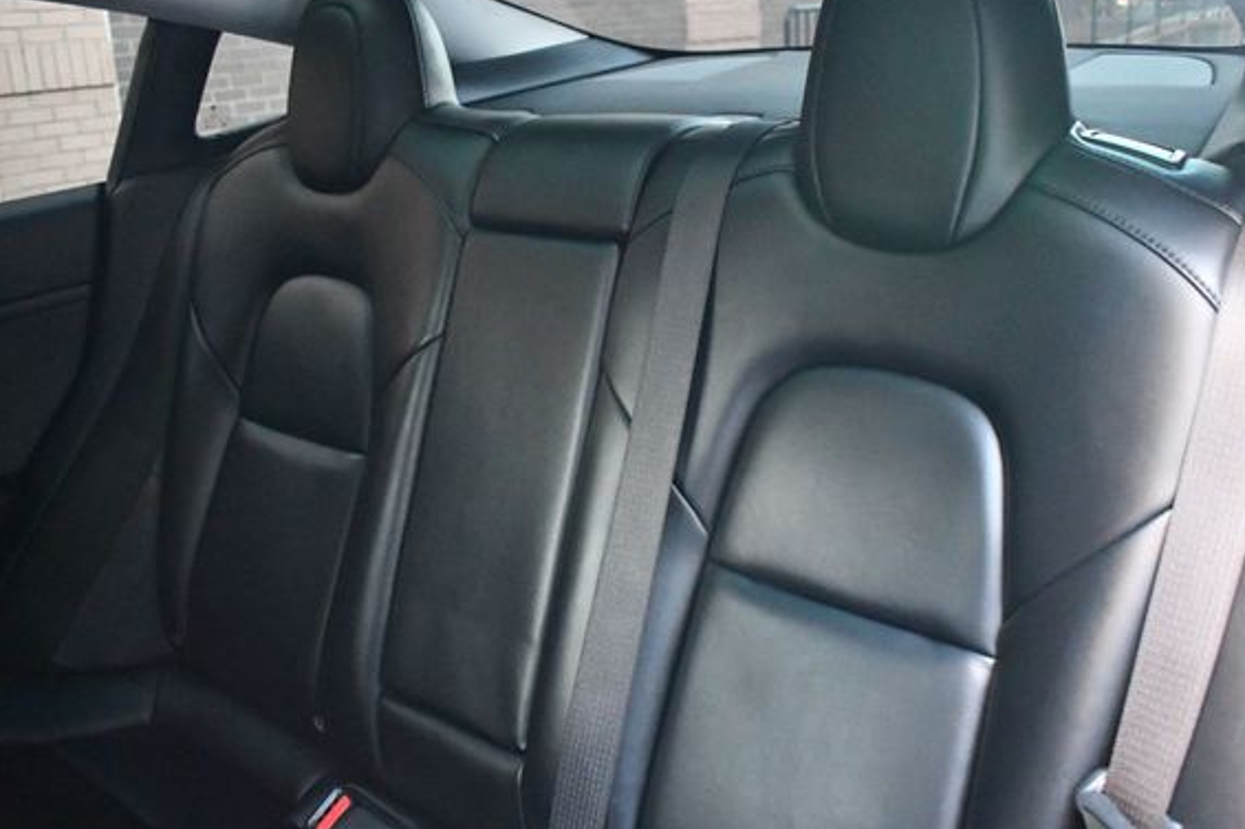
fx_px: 1175
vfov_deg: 38.8
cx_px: 703
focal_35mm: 34
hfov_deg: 55.7
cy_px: 366
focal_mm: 20
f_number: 3.5
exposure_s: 1/60
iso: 11400
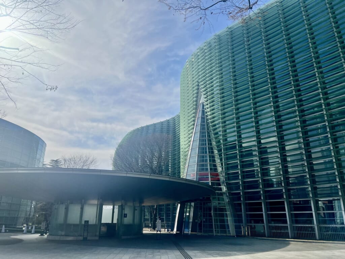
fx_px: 259
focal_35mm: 26
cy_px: 130
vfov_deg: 53.1
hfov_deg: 67.3
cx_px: 172
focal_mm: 5.7
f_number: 1.5
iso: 50
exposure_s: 1/11364
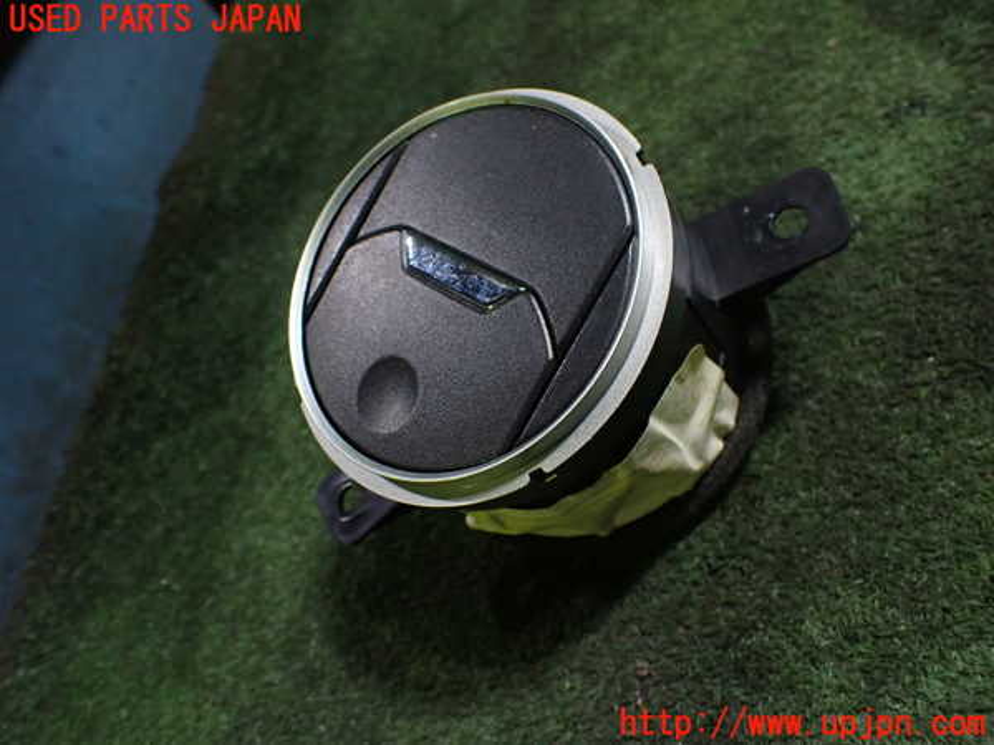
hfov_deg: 60.0
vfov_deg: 46.8
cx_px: 497
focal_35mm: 30
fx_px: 861
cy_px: 372
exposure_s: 1/125
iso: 800
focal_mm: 5.4
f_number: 2.3
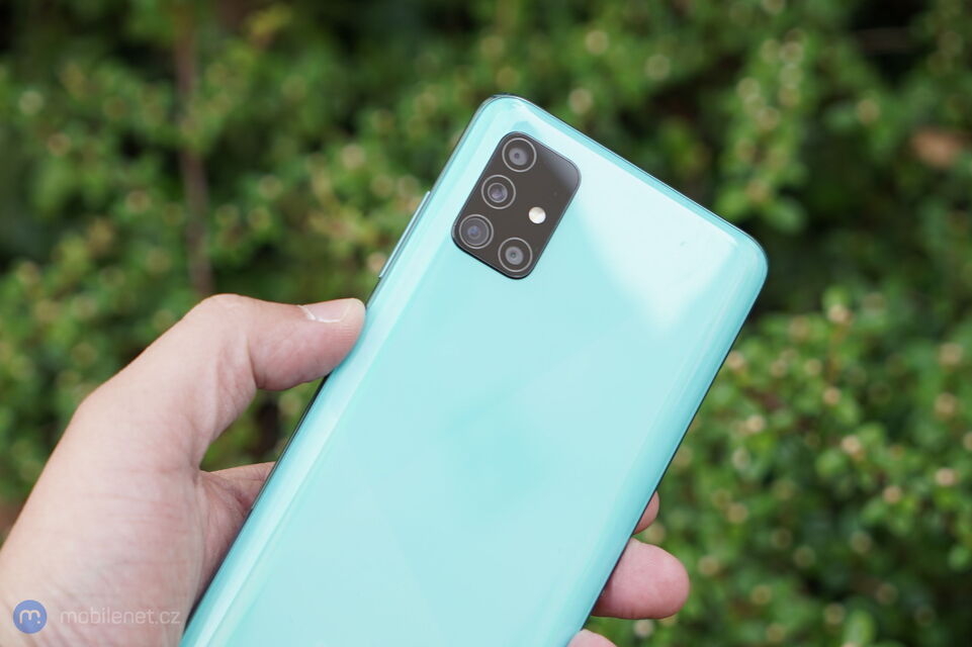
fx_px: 1376
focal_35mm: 51
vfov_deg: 26.5
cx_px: 486
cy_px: 324
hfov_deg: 38.9
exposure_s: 1/125
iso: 100
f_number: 4.5
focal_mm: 51
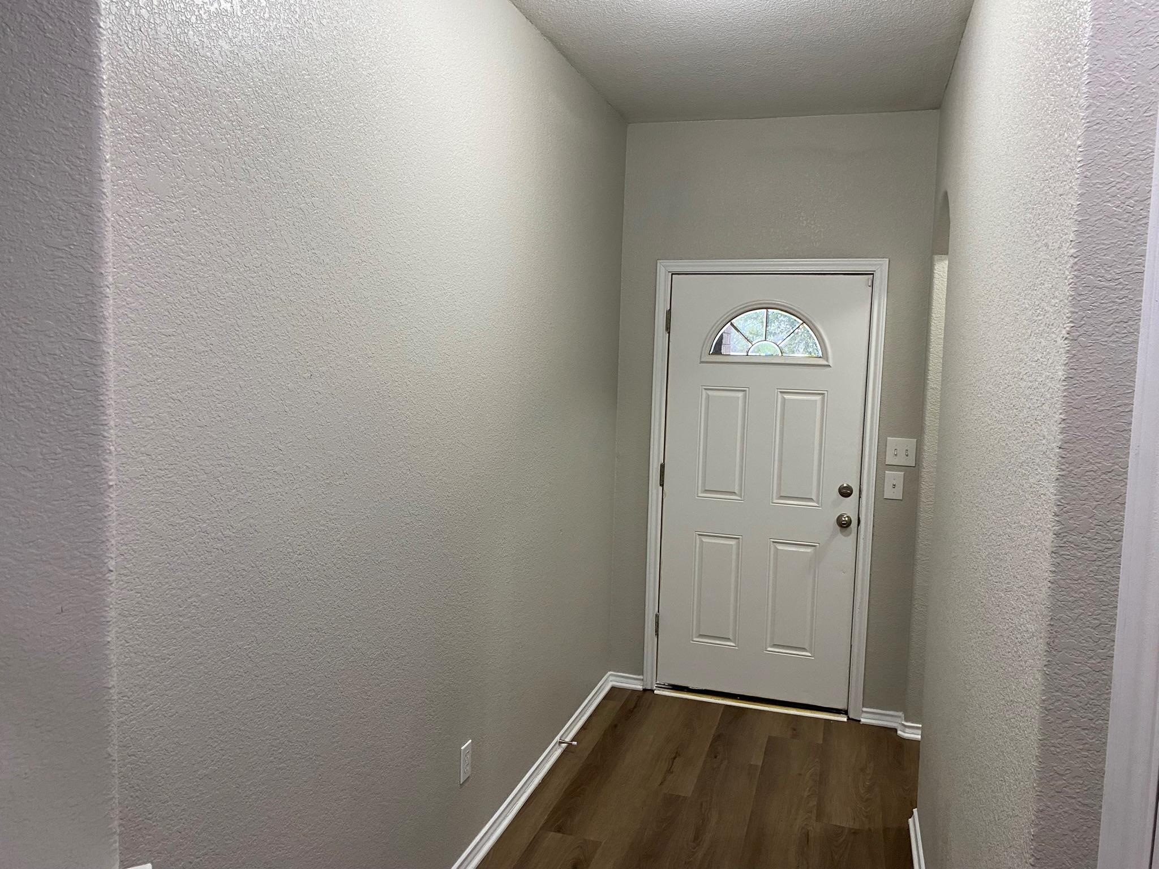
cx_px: 580
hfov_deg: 67.3
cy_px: 434
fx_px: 871
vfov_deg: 53.1
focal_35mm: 26
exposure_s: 1/60
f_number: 1.8
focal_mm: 4.25
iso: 160
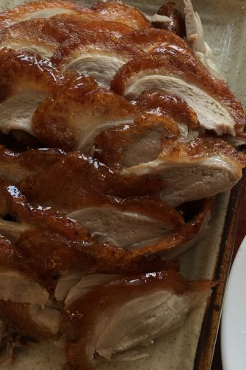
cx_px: 81
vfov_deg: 46.4
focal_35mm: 42
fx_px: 431
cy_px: 170
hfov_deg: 31.6
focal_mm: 4.15
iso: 25
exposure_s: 1/33
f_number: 2.2
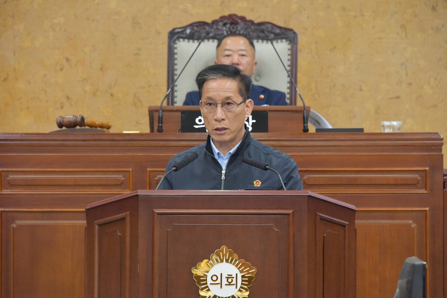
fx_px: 2608
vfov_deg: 6.5
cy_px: 149
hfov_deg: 9.8
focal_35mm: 210
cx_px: 224
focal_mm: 210
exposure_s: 1/250
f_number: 9
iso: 12800
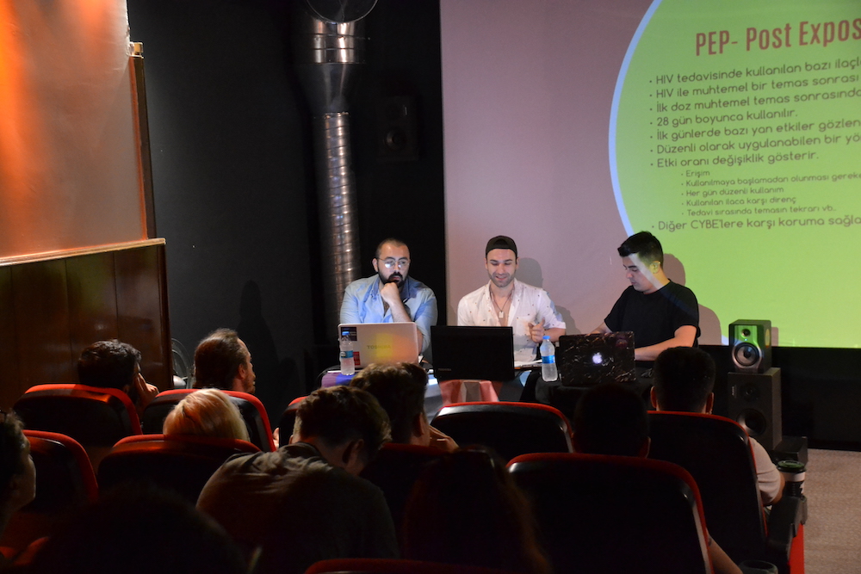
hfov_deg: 38.9
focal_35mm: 51
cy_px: 287
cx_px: 430
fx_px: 1220
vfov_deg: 26.5
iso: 3200
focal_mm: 34
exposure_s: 1/15
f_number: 4.2
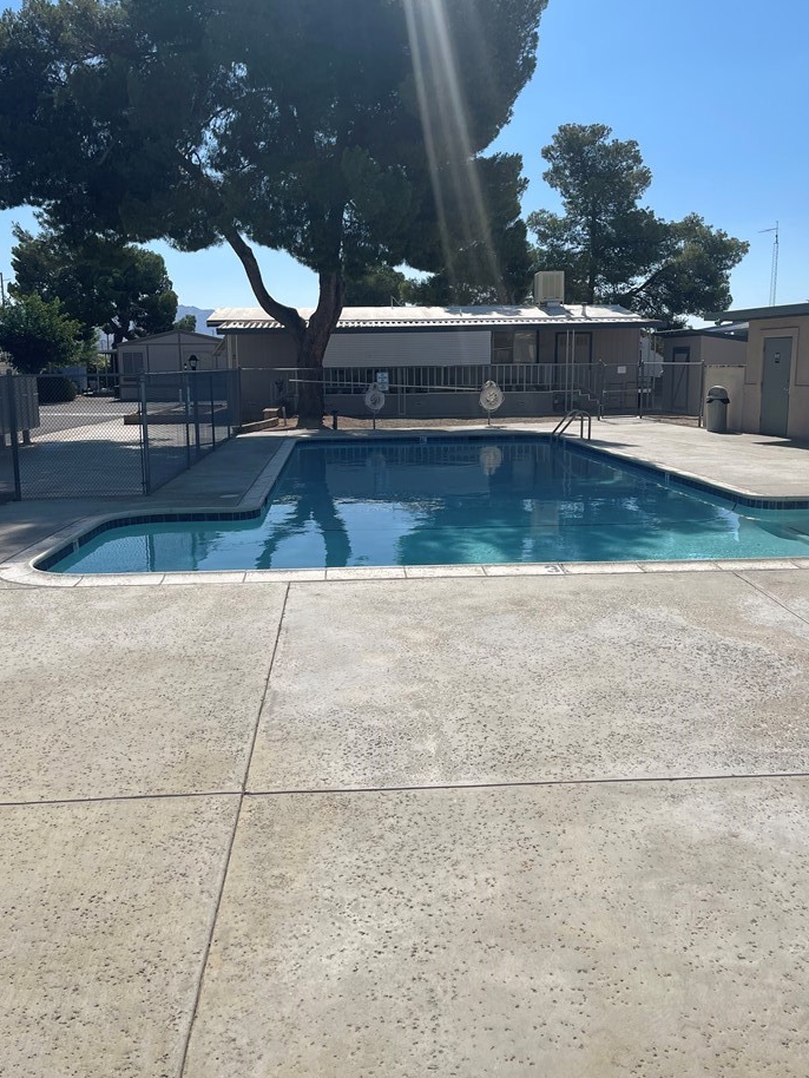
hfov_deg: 49.8
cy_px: 512
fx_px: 872
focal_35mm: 28
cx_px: 393
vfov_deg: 63.4
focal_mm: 5.1
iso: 32
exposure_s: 1/7407
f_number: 1.6
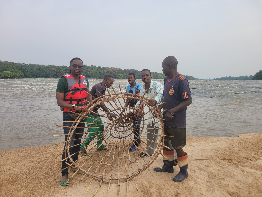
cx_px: 131
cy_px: 98
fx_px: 197
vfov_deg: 53.1
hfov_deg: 67.3
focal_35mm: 26
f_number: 1.8
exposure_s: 1/598
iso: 40
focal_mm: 5.4
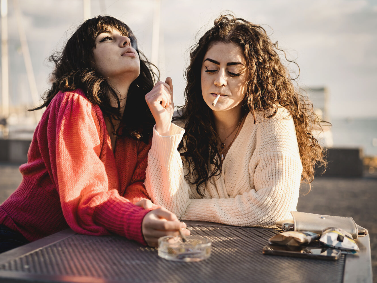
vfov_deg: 24.4
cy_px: 140
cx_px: 174
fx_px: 653
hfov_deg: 32.2
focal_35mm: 60
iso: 100
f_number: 2.8
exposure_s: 1/640
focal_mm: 55
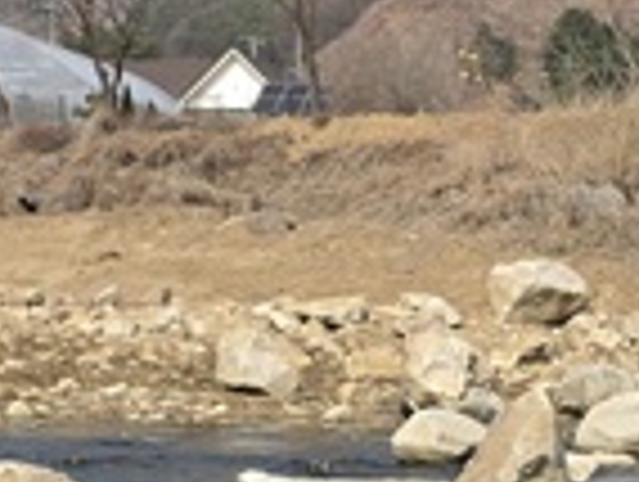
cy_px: 327
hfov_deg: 18.5
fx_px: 1942
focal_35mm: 105
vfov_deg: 14.1
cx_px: 540
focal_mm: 6.5
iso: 64
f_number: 1.4
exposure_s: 1/5294
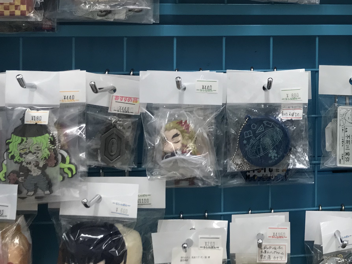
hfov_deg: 28.6
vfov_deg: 22.5
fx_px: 641
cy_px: 8
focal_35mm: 63
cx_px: 359
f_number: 1.8
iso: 32
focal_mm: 3.99
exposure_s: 1/100
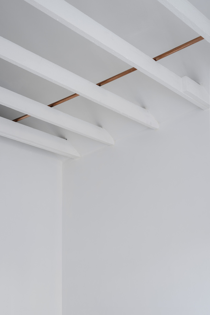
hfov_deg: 27.0
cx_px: 105
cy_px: 158
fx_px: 437
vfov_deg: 39.6
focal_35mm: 50
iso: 200
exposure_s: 1/2
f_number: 8
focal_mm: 50
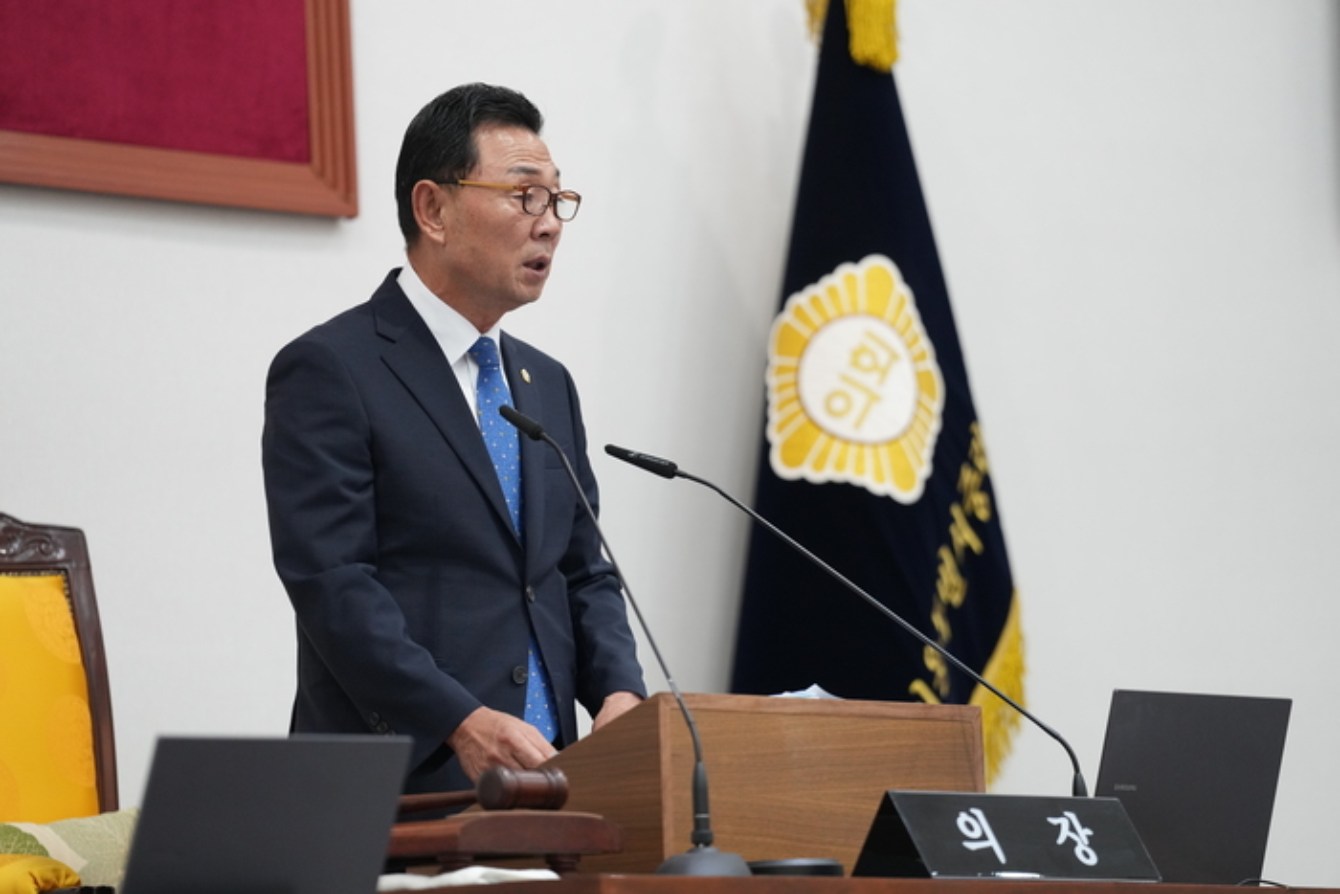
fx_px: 6143
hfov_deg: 12.4
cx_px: 670
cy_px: 447
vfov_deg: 8.3
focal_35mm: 165
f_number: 2.8
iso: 2000
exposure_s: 1/320
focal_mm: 165
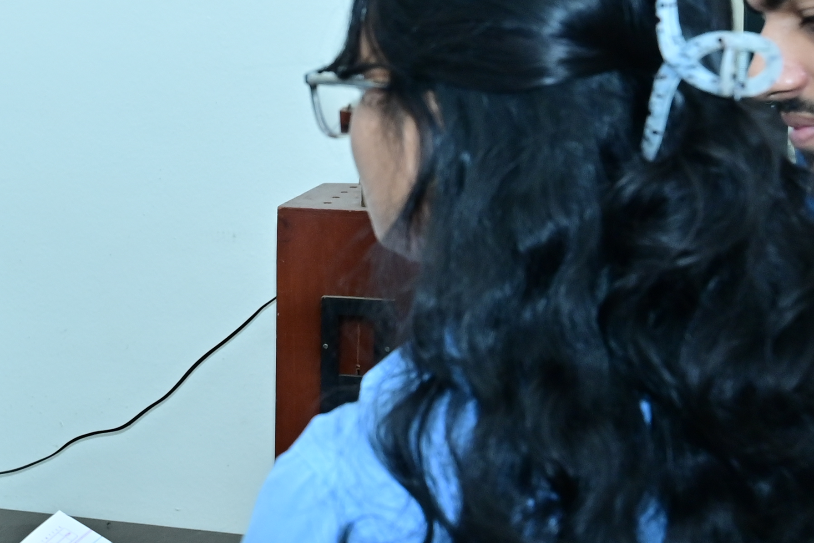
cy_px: 228
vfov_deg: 11.0
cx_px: -357
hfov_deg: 15.3
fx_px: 2826
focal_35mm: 125
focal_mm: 37
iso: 640
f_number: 5
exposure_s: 1/125
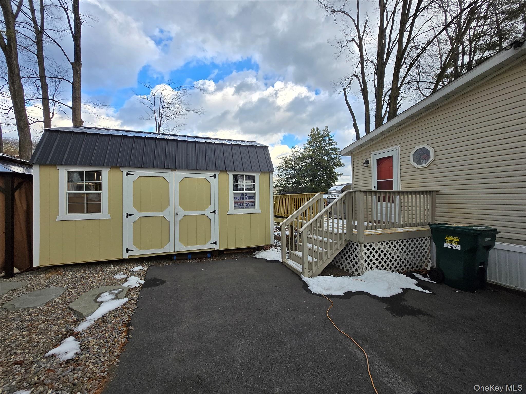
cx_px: 263
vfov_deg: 89.9
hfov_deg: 106.2
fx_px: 198
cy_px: 197
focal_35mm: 13
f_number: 2.2
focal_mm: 1.7
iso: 25
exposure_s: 1/265
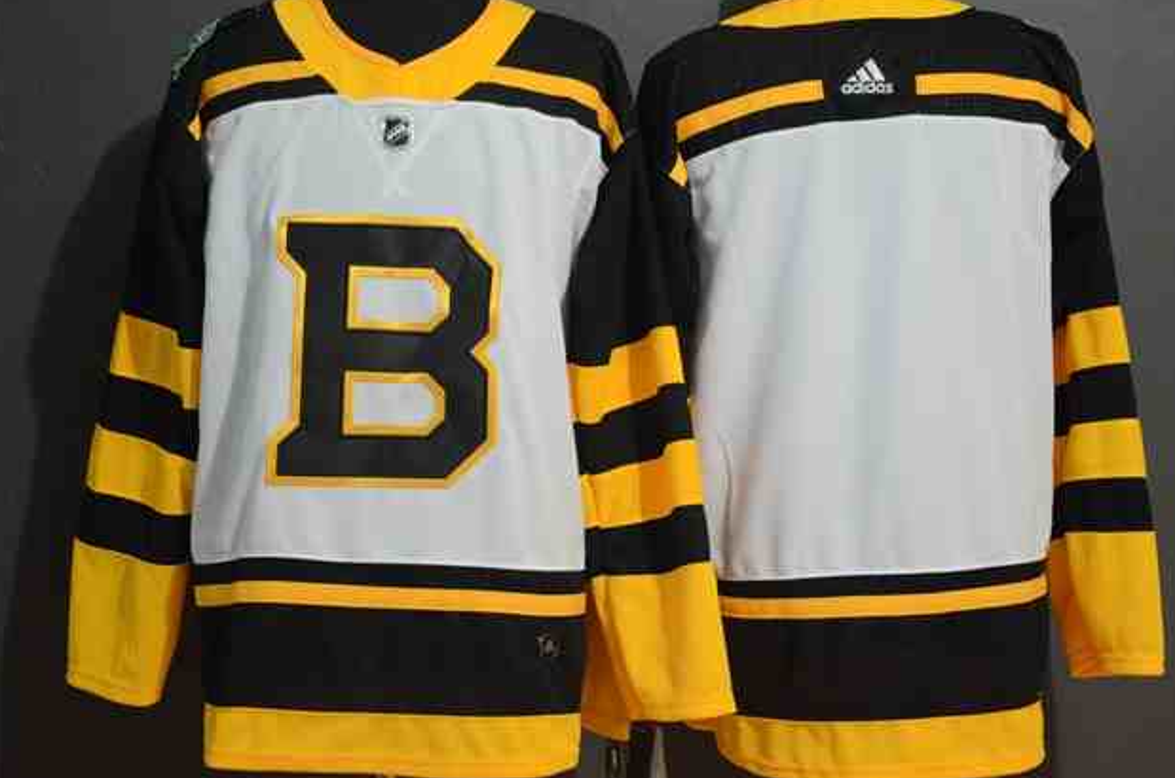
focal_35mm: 62
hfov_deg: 32.4
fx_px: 2019
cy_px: 340
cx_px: 626
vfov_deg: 21.8
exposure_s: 1/30
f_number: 4
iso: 4000
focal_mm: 32
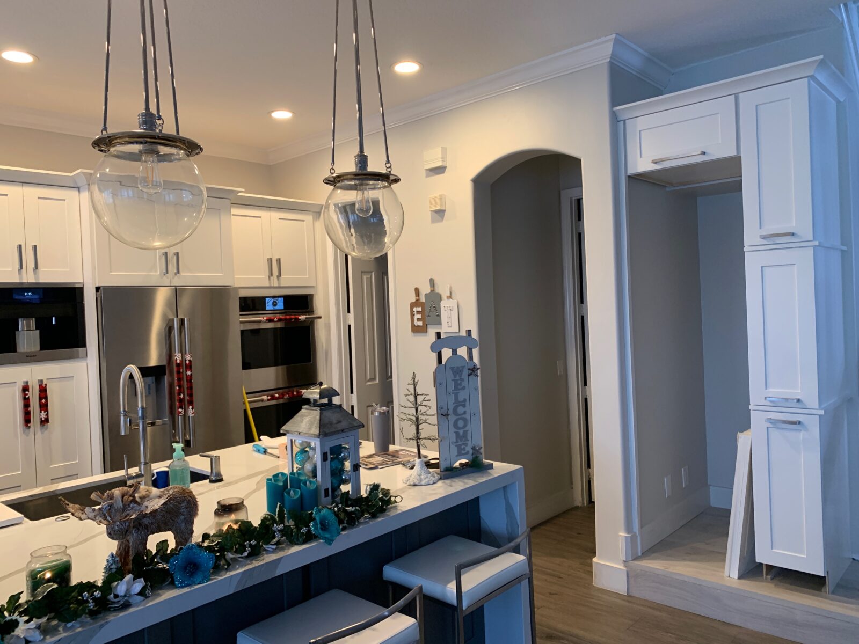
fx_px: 645
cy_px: 322
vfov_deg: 53.1
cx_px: 430
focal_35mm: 26
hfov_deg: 67.3
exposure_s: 1/60
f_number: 1.8
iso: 125
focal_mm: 4.25
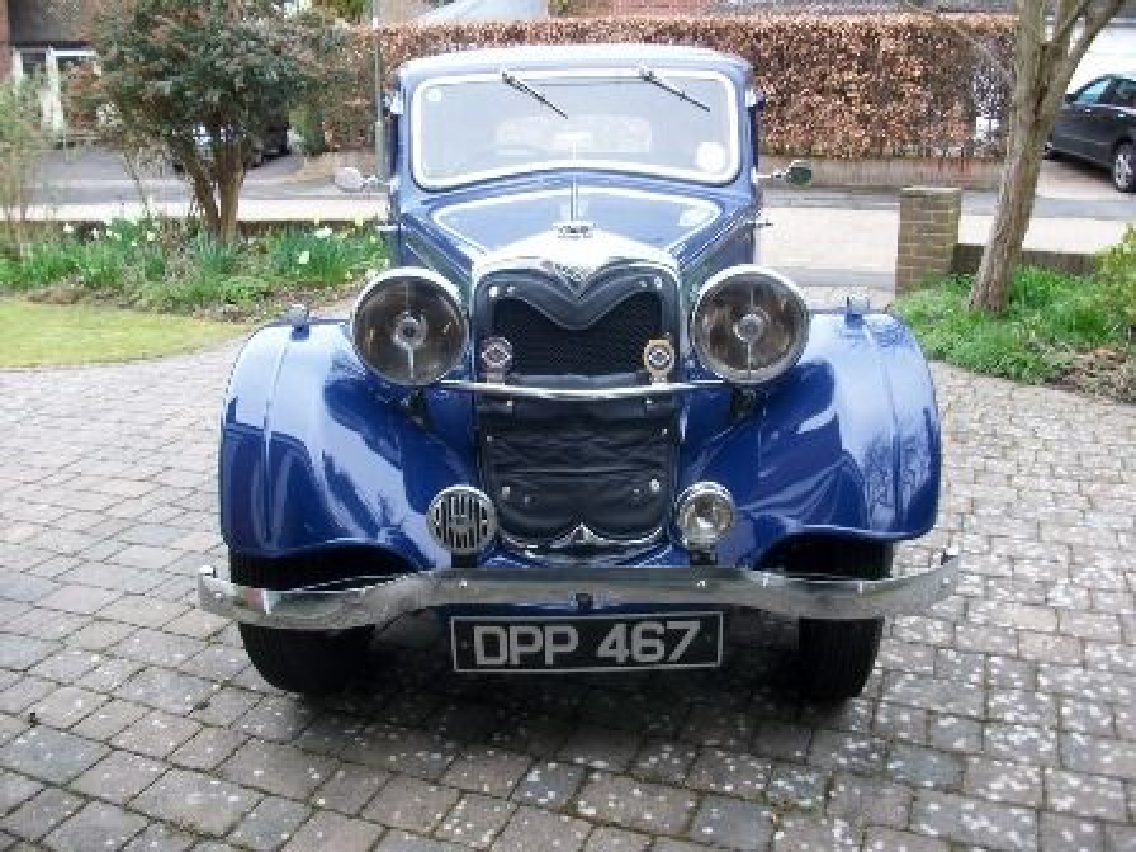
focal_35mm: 31
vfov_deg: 45.4
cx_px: 568
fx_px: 1017
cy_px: 426
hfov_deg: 58.4
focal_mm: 5.7
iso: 80
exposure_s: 1/131
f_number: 2.9
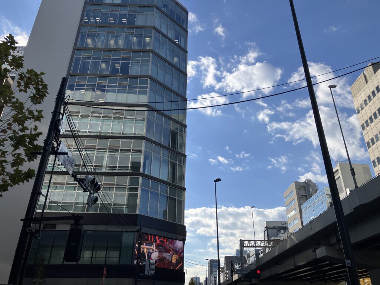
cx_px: 190
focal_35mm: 28
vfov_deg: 49.7
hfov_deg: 63.4
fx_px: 307
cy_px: 142
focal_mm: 3.99
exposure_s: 1/4049
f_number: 1.8
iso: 32
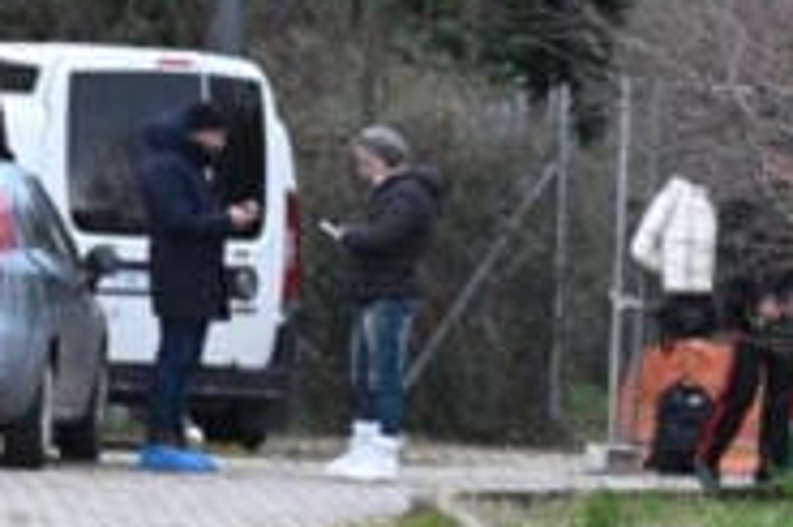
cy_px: 266
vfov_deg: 1.8
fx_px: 16748
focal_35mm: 761
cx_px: 139
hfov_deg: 2.7
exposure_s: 1/125
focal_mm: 200
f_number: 6.3
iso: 1000
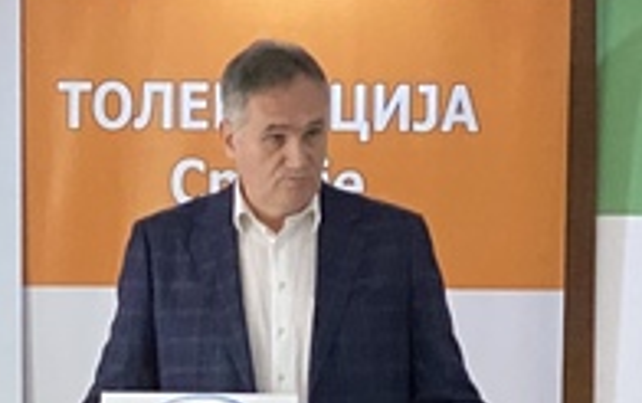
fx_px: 4922
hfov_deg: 7.5
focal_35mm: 281
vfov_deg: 4.7
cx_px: 262
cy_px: 351
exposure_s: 1/50
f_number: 2
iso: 250
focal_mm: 6
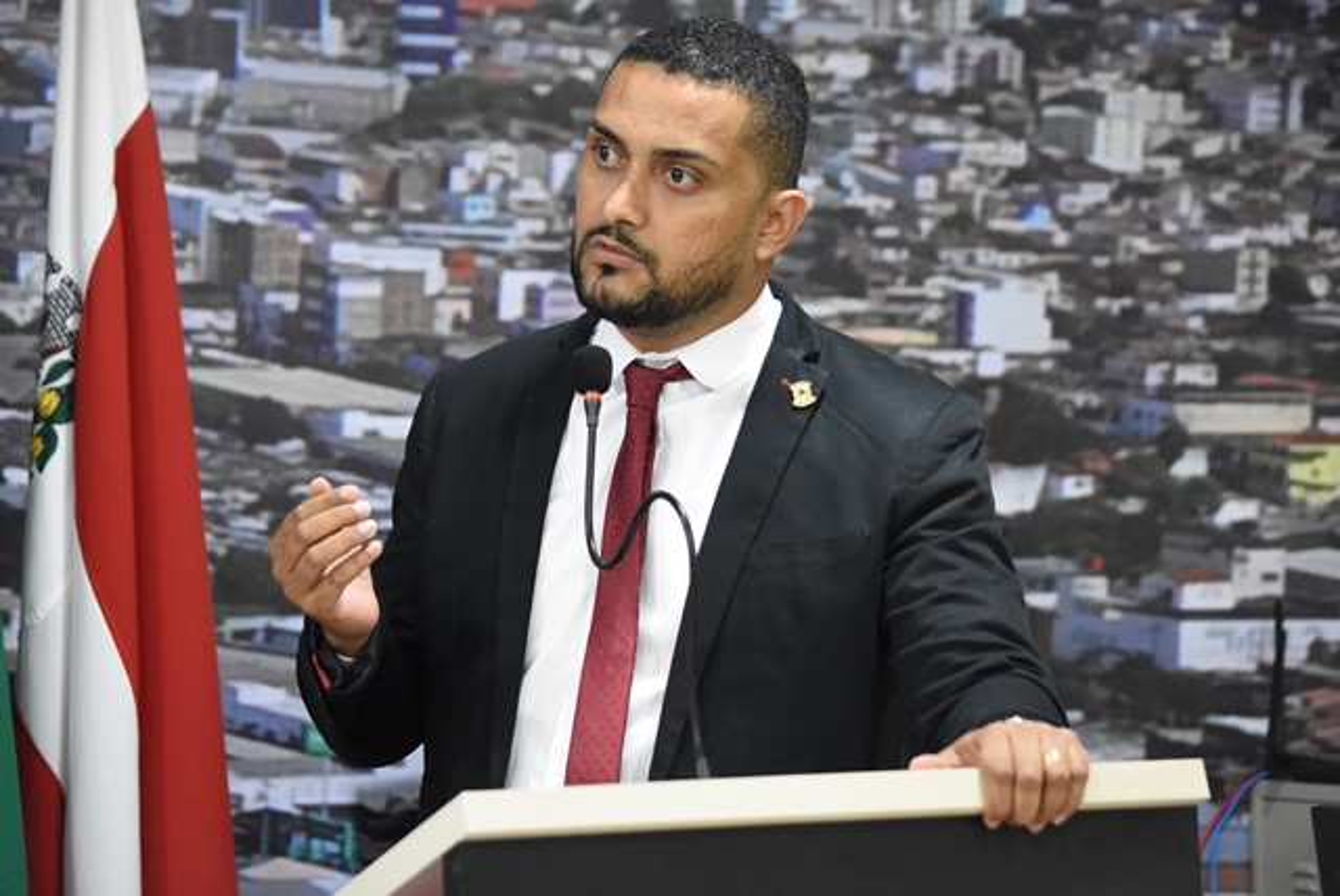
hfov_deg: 13.9
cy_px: 448
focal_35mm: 147
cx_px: 670
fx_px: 5477
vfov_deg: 9.4
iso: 4000
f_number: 4.5
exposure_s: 1/60
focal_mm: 98
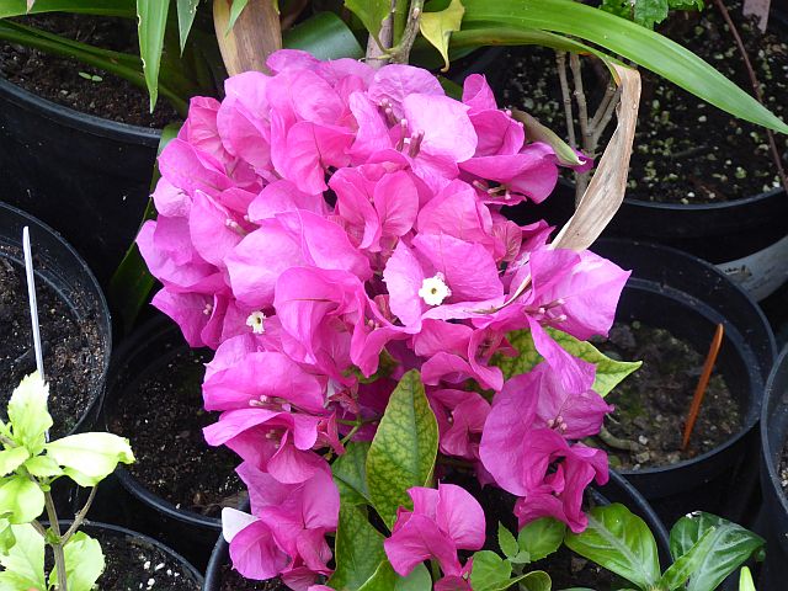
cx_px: 394
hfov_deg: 16.8
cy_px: 296
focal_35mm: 117
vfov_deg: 12.7
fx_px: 2663
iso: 400
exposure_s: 1/50
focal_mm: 19
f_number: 5.1
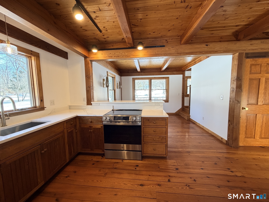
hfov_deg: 102.1
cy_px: 101
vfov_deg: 85.7
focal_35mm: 14
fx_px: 109
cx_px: 134
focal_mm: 2.22
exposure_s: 1/120
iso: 200
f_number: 2.2
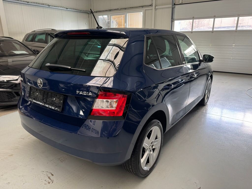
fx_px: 175
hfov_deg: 71.6
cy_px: 94
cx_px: 126
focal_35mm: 24
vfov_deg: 56.8
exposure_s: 1/60
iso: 250
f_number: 1.78
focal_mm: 6.76
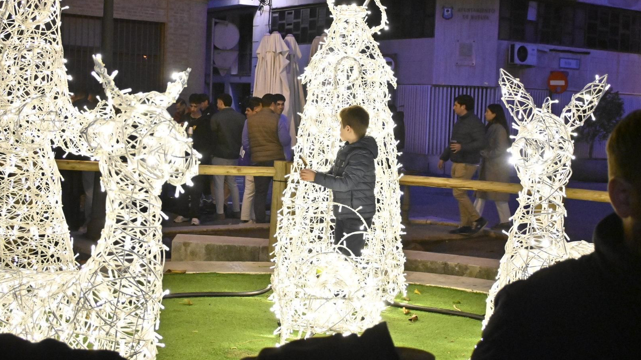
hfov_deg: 37.5
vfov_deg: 21.6
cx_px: 320
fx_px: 944
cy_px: 149
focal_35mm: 56
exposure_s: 1/125
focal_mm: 35
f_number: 5.3
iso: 4000
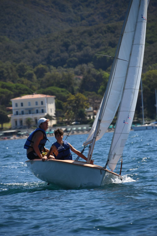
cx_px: 78
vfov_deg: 6.2
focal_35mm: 330
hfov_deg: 4.2
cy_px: 118
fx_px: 2159
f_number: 6.3
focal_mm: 220
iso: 400
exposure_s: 1/2000
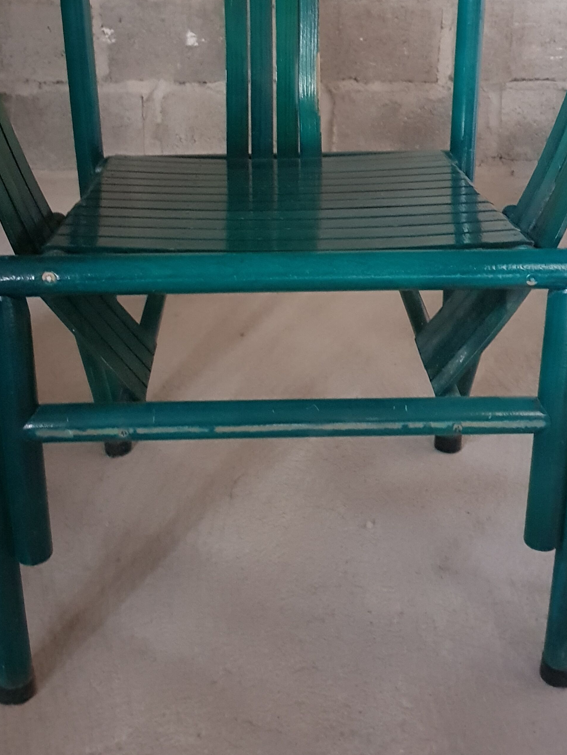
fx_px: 895
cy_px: 258
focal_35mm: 41
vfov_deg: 45.2
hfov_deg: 35.1
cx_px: 297
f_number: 1.7
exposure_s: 1/10
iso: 1000
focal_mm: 4.2
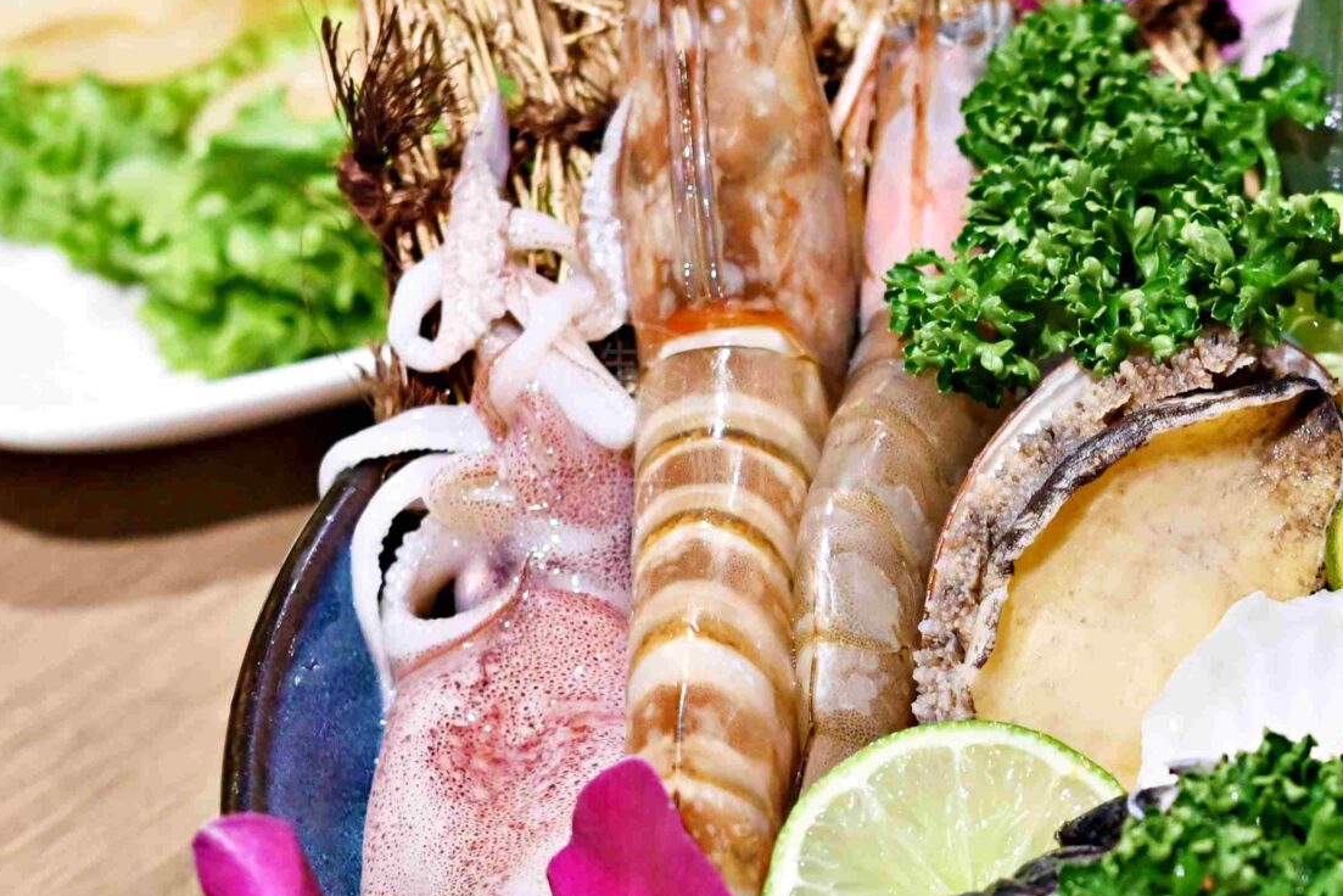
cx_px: 1229
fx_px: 6492
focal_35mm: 174
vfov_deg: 7.9
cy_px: 598
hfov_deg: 11.7
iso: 1250
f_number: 3.2
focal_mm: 50
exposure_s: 1/200
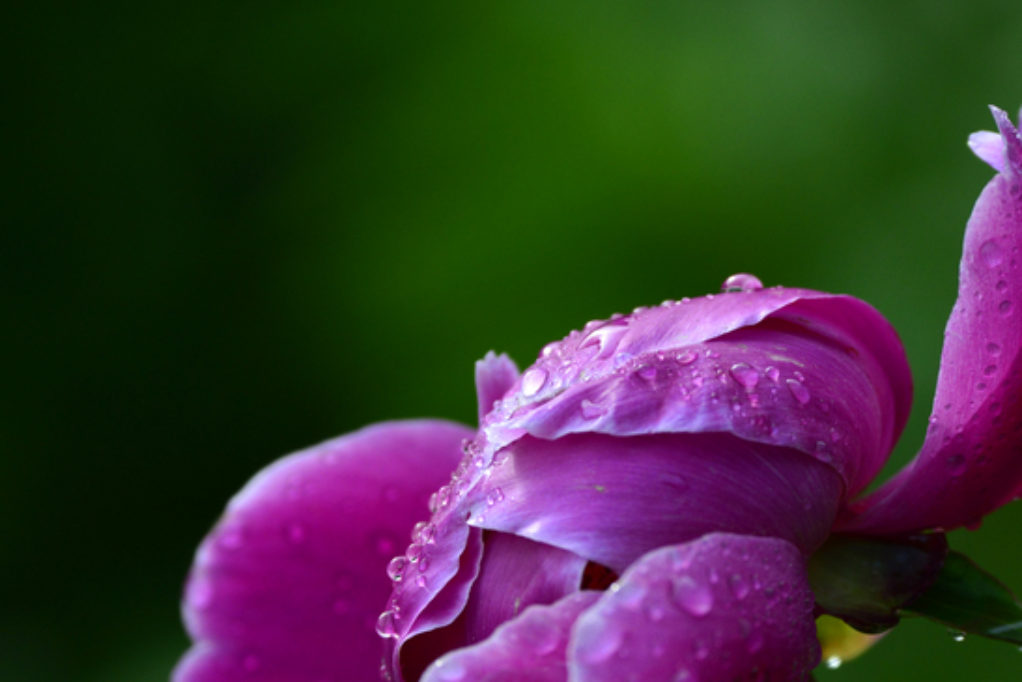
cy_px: 500
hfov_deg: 2.8
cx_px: 531
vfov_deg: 1.9
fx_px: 20756
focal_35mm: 731
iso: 800
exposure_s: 1/1250
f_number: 5.6
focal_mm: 400
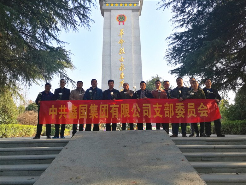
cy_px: 92
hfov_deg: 65.3
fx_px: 192
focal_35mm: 27
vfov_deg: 51.4
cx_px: 123
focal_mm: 4.04
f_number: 2
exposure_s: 1/550
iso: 50
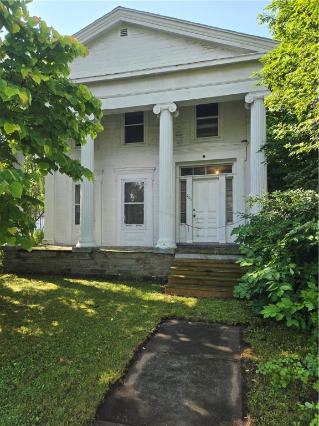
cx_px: 160
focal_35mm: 23
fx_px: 283
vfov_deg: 73.9
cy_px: 213
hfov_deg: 58.9
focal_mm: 5.4
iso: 80
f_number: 1.8
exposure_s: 1/1328
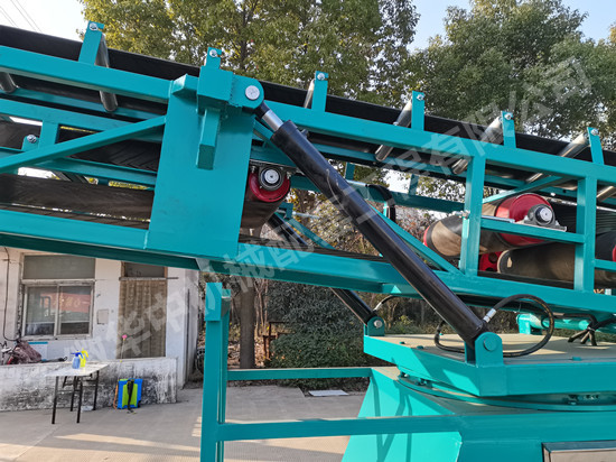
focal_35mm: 26
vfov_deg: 53.0
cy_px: 231
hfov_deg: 67.3
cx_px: 308
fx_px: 462
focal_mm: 5.58
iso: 50
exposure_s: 1/279
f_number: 1.8
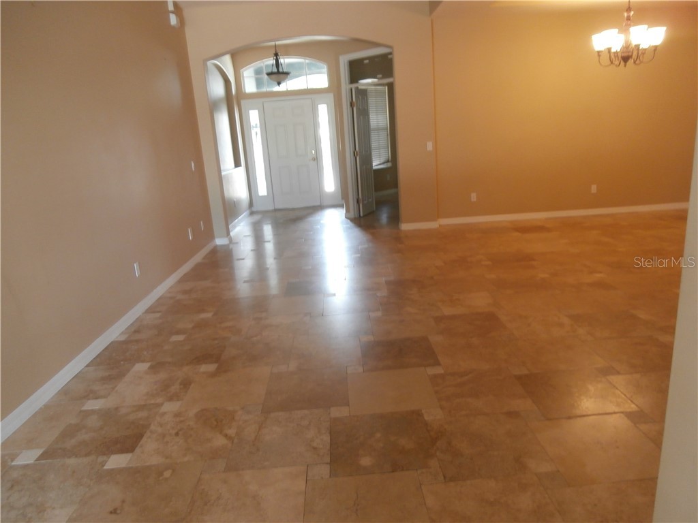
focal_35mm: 25
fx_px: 504
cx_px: 349
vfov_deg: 54.9
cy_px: 262
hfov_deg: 69.4
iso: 200
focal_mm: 4.43
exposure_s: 1/13
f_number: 3.2
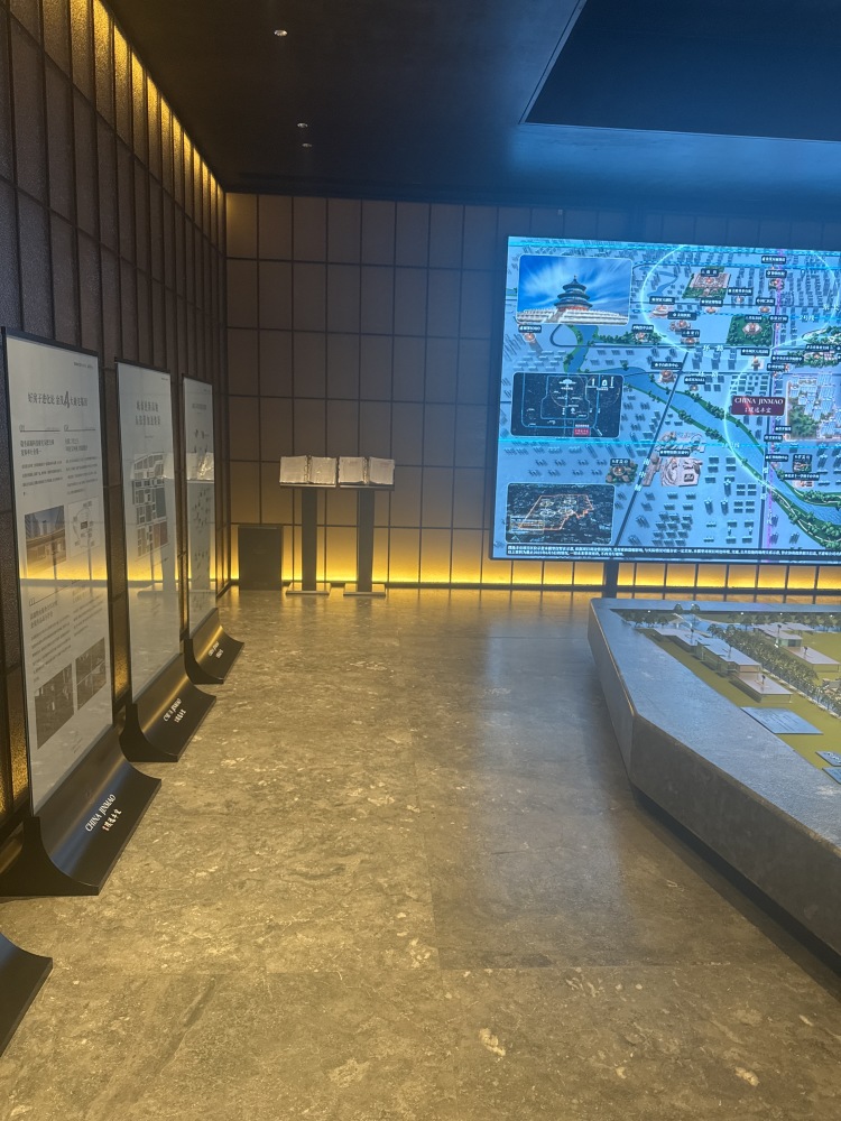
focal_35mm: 24
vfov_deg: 71.6
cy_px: 560
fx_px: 777
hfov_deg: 56.8
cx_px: 420
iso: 200
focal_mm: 6.76
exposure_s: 1/89
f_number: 1.78
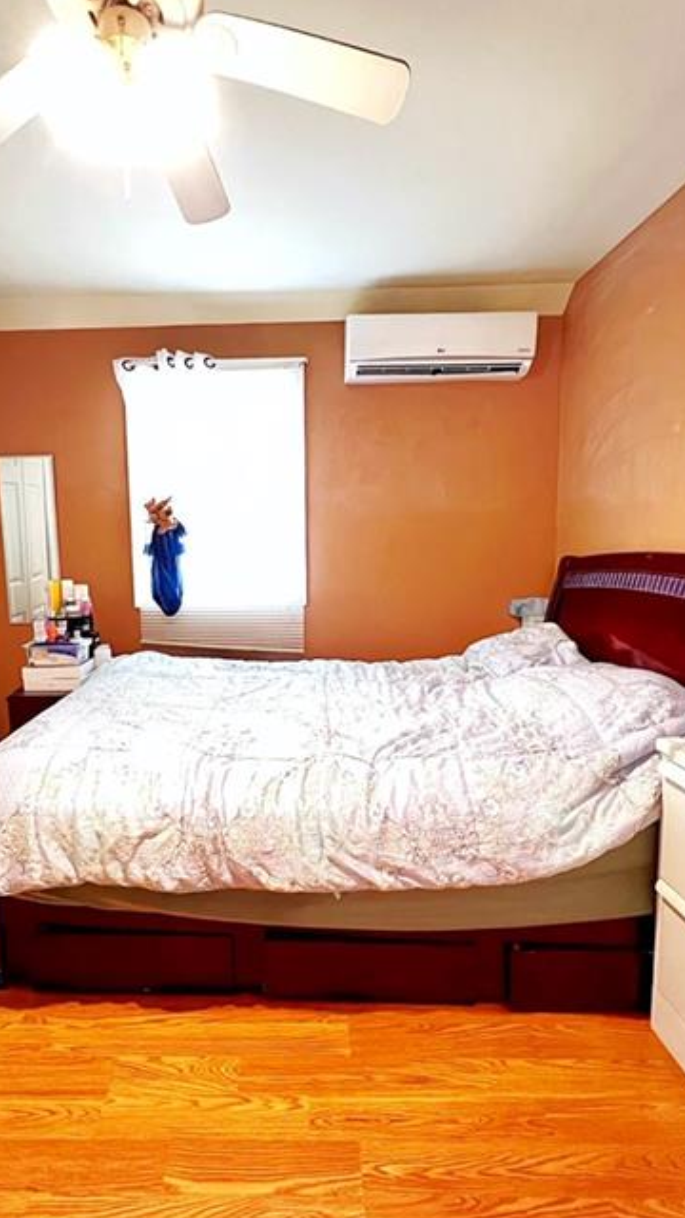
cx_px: 284
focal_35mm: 17
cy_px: 603
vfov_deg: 95.9
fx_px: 549
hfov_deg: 63.5
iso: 2000
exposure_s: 1/17
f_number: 1.8
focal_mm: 1.57
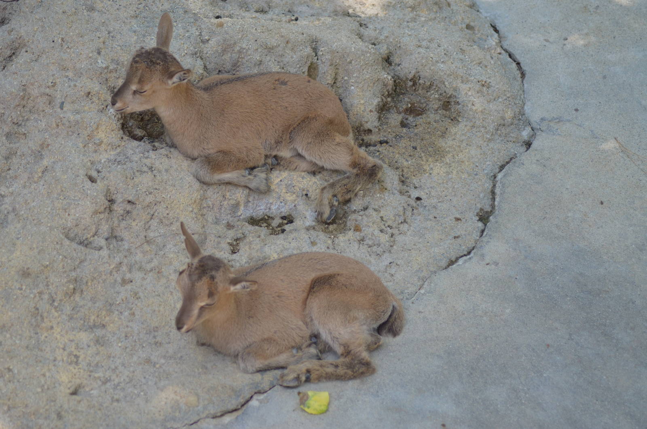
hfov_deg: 10.2
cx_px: 324
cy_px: 214
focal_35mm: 202
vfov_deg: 6.8
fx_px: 3632
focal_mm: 135
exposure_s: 1/400
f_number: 4.2
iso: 400
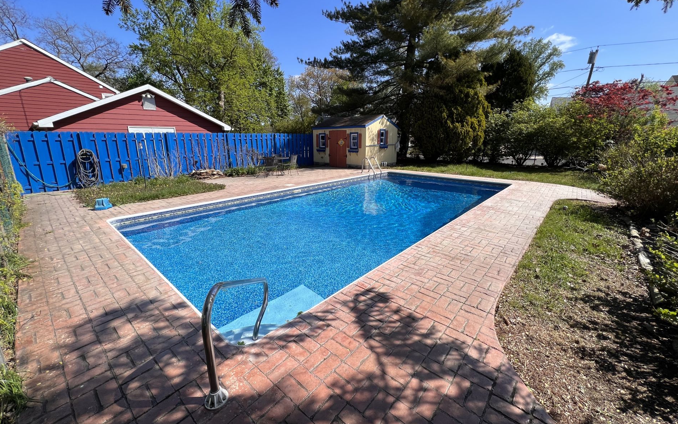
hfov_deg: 105.3
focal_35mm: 14
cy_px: 200
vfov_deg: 78.6
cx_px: 343
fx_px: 259
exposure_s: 1/1488
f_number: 1.8
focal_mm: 1.57
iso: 32
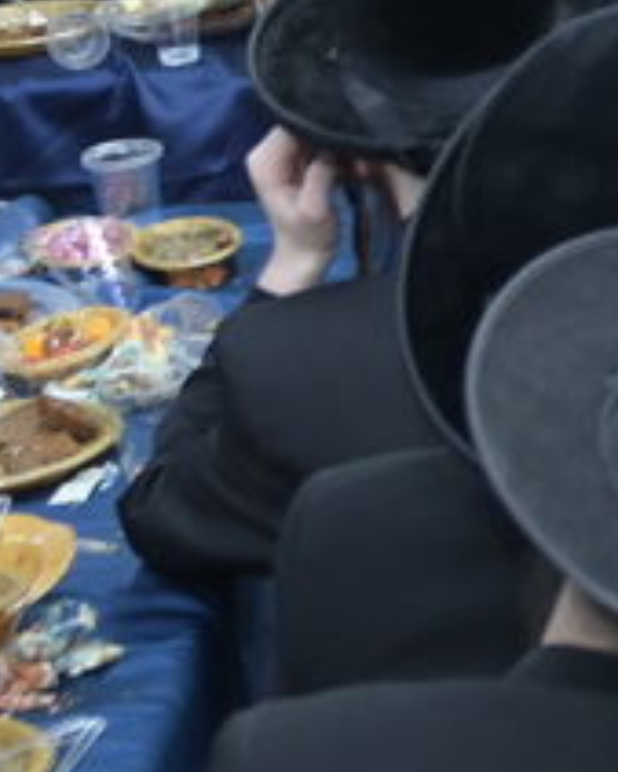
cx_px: 1759
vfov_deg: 10.3
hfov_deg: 7.4
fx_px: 4272
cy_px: 143
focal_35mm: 187
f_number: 4
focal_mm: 30
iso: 1600
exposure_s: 1/200
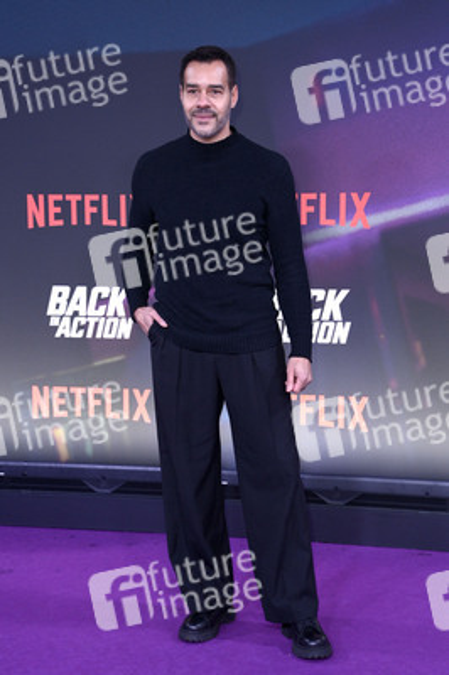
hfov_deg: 21.9
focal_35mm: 62
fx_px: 1162
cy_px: 338
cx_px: 224
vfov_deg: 32.4
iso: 2500
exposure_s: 1/250
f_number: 5.6
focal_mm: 62
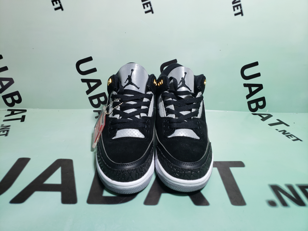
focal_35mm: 26
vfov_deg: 53.1
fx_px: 231
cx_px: 154
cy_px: 116
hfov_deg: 67.3
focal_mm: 4.3
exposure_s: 1/215
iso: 50
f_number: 1.5
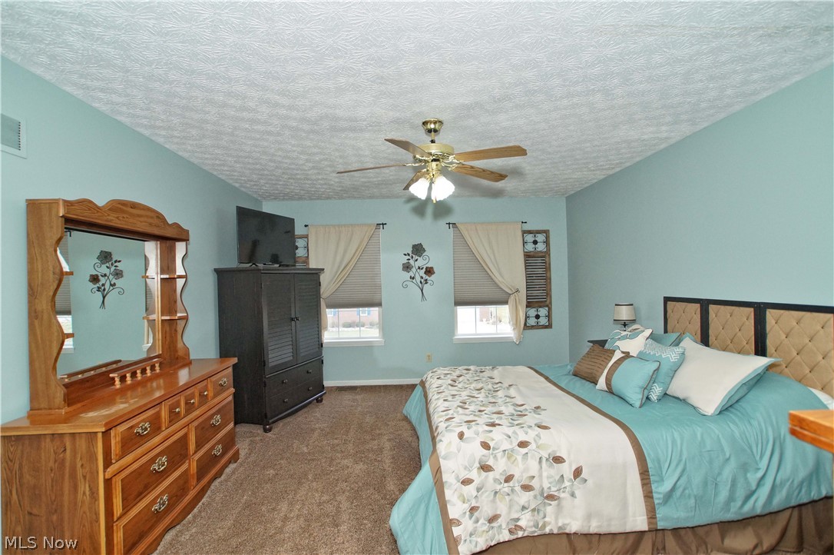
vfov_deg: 72.0
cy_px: 278
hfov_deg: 95.0
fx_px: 382
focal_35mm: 16
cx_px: 417
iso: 800
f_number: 4.5
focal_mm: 11
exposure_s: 1/160
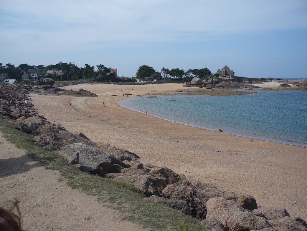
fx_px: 310
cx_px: 154
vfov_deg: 40.7
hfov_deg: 52.6
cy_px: 116
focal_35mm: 35
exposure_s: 1/400
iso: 100
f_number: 8
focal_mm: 5.8
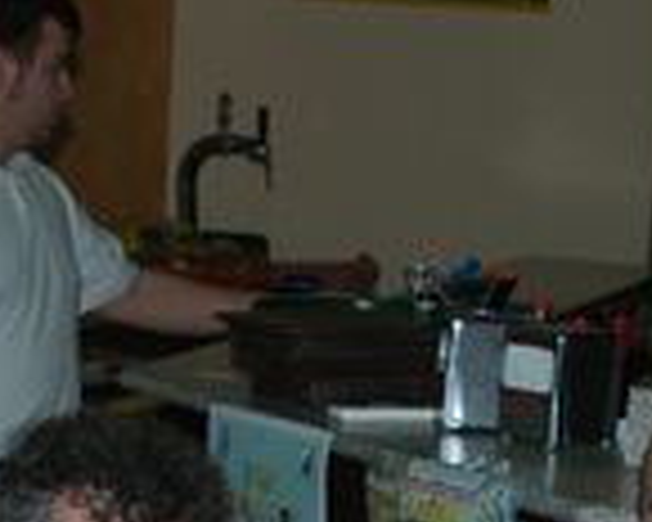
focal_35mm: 149
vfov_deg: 9.8
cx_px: 337
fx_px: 2875
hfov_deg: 12.9
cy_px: 943
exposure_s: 1/60
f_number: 7.1
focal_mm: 24
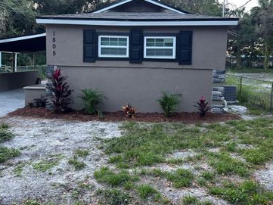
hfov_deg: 51.3
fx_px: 284
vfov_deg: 39.4
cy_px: 78
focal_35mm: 36
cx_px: 125
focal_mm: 5.7
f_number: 1.5
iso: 125
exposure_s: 1/121
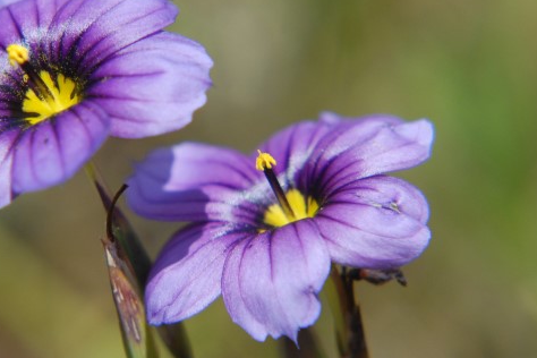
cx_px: 182
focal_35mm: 229
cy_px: 157
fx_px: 3412
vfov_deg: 6.0
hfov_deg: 9.0
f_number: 10
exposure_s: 1/400
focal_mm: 105
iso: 400
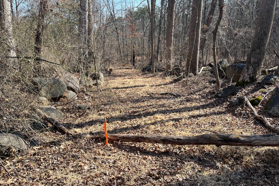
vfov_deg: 46.4
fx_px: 217
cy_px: 98
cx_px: 137
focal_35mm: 28
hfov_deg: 65.5
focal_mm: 5.1
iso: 50
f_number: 1.6
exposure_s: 1/975
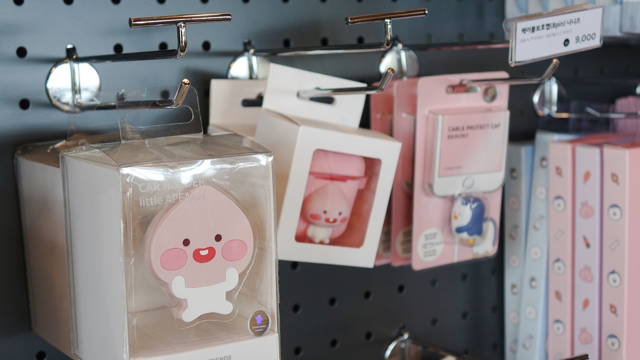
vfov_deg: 21.4
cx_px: 320
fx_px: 950
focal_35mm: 56
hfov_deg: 37.2
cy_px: 190
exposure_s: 1/60
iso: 160
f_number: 2.8
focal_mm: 19.37
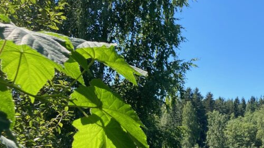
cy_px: 146
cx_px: 261
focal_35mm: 62
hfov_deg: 31.4
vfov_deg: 18.9
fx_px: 434
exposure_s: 1/899
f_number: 1.8
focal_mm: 3.99
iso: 20
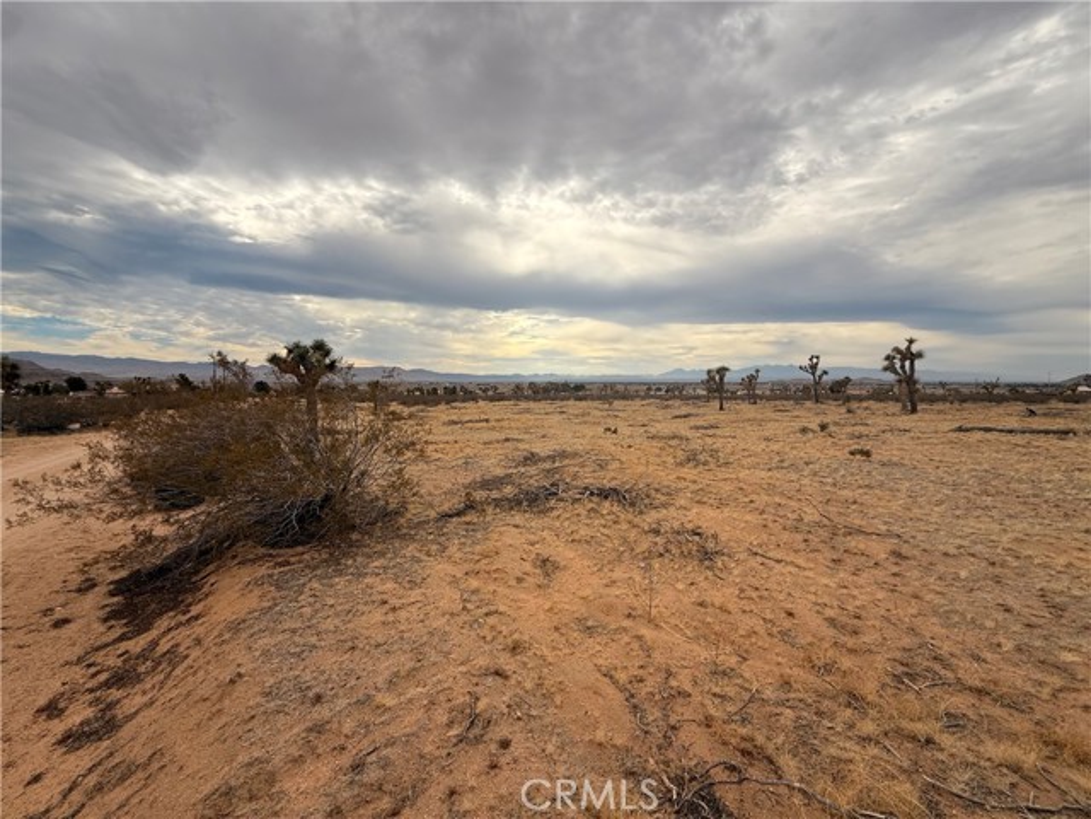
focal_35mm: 14
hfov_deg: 102.1
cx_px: 546
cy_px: 410
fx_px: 441
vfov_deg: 85.7
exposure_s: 1/3289
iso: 50
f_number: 2.2
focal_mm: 2.22
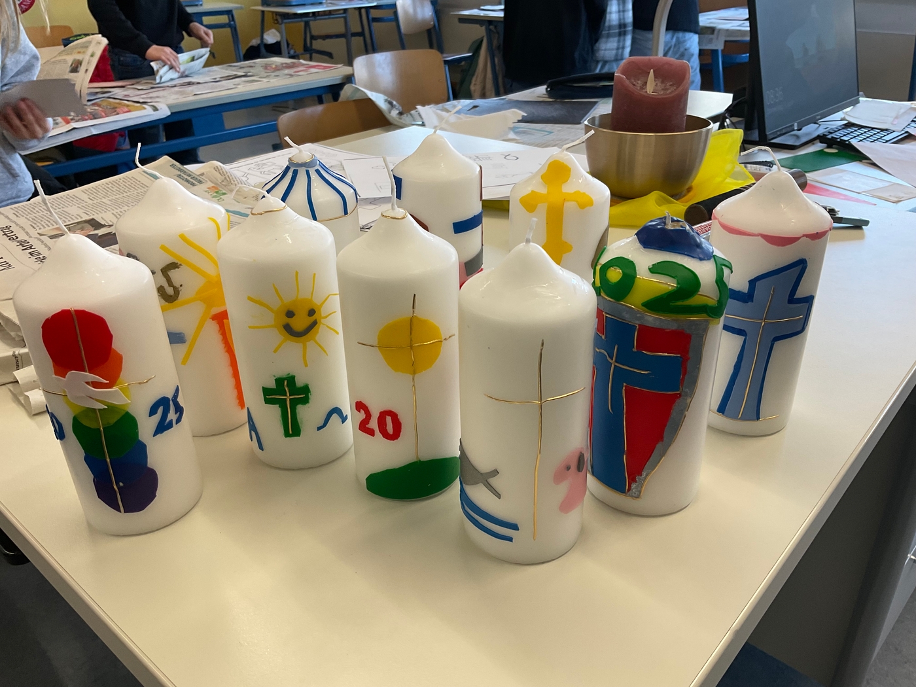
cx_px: 458
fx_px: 767
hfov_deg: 61.7
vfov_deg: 48.2
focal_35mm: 29
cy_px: 344
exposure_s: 1/100
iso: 64
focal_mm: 3
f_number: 1.8
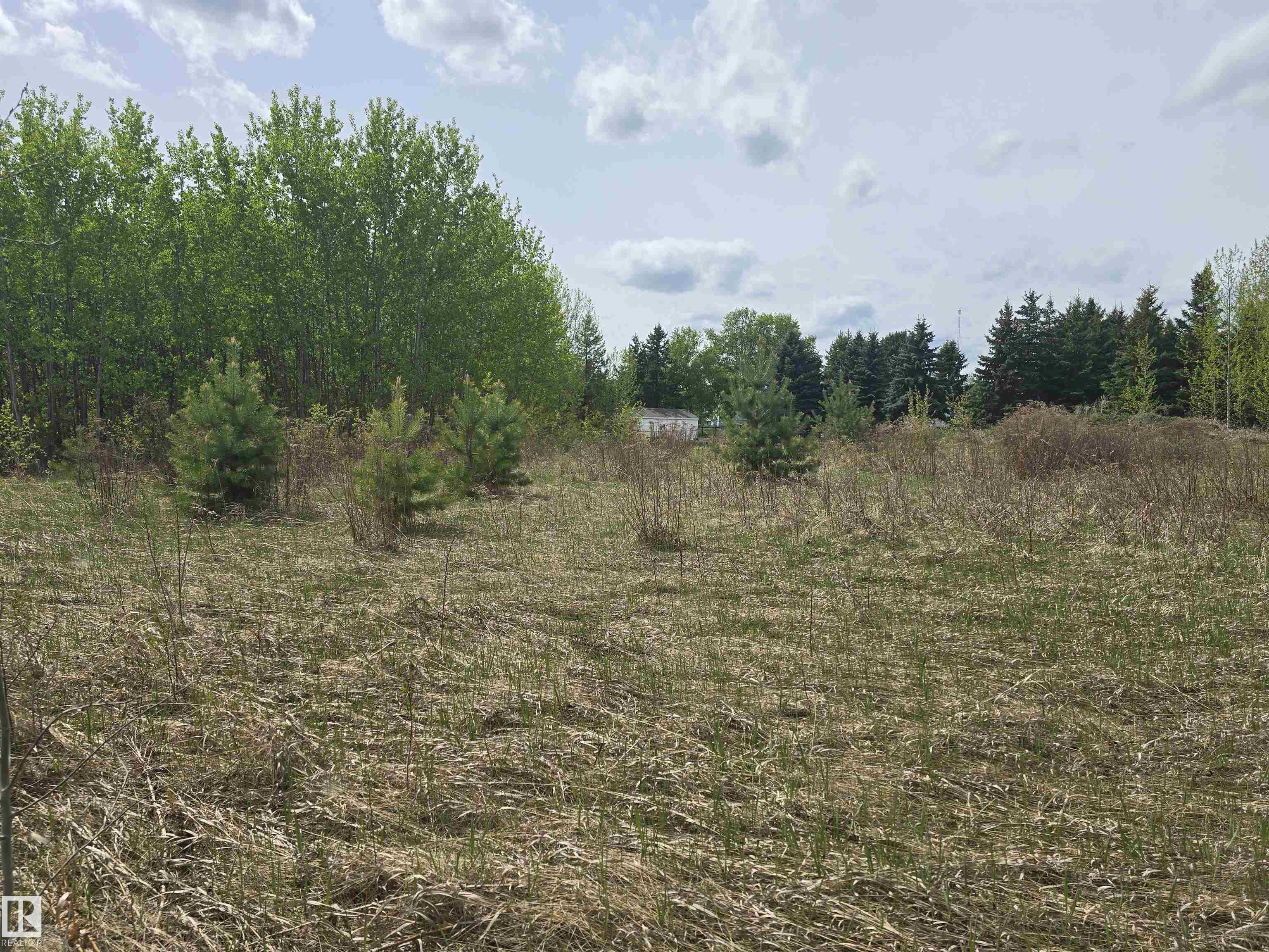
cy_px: 476
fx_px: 843
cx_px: 634
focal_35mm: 23
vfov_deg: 58.9
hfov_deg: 73.9
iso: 12
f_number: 1.7
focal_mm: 6.3
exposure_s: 1/1157
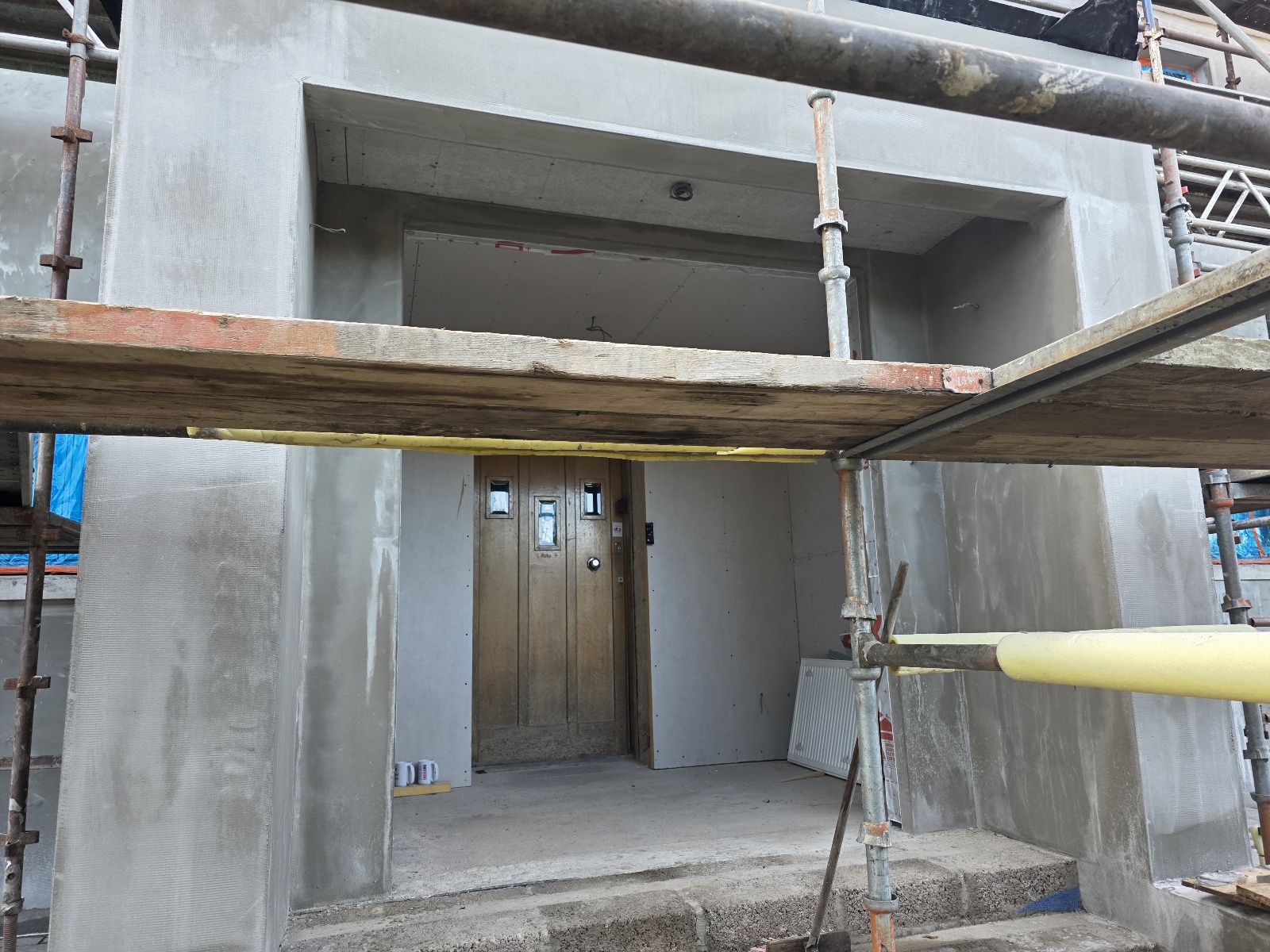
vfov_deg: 58.9
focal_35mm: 23
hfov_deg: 73.9
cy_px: 476
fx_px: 844
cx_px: 635
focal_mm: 6.3
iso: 100
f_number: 1.7
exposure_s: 1/182
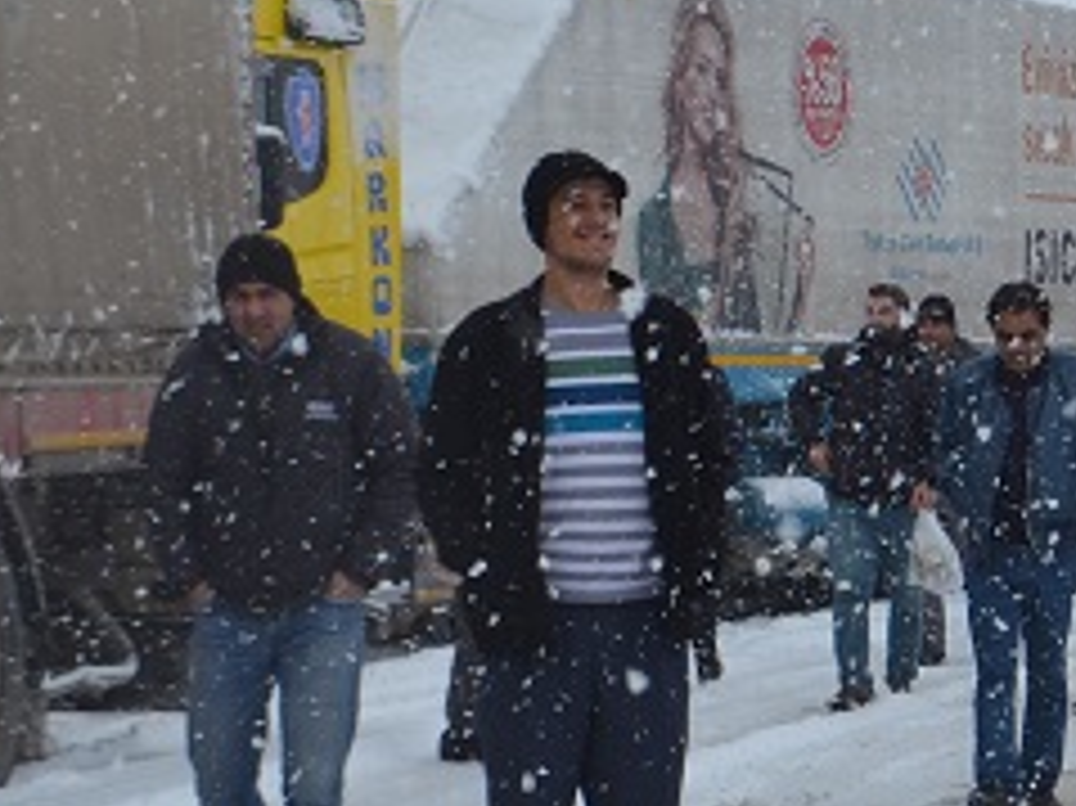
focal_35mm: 156
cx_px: 927
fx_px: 4847
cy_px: 543
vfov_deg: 9.5
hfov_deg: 12.6
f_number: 8
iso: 100
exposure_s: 1/250
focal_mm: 28
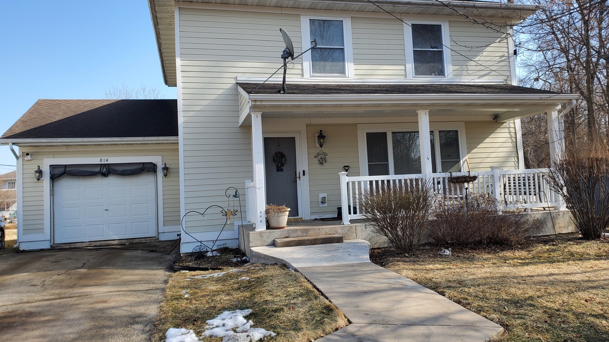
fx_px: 468
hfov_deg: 66.1
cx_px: 311
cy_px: 150
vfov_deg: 40.1
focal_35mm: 29
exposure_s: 1/752
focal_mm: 4.3
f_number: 2.4
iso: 50
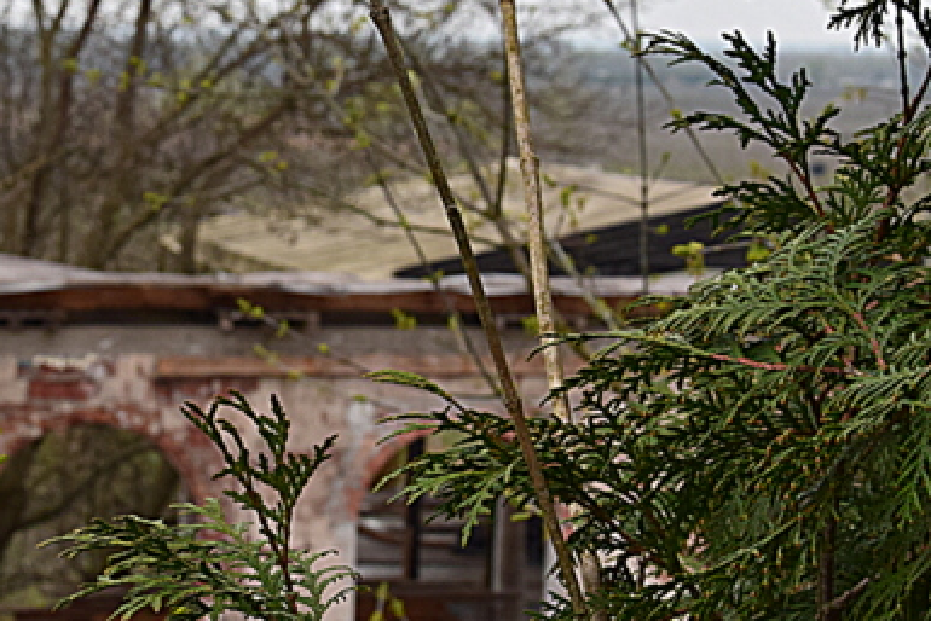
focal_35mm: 106
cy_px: 225
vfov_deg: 12.9
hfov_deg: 19.2
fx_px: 2742
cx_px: 288
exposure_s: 1/60
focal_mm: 34
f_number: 8
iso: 400
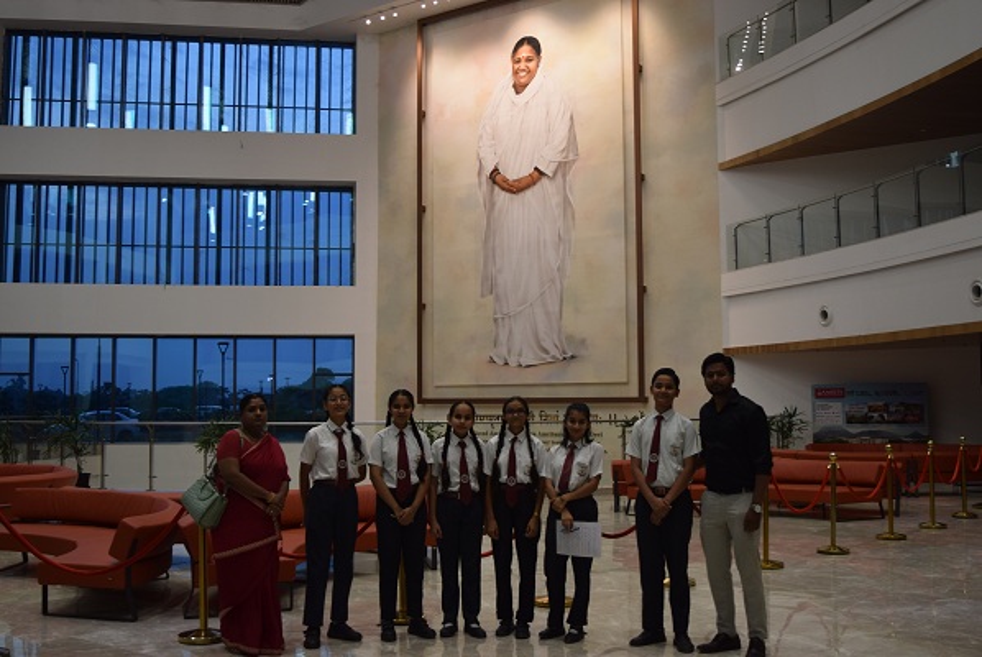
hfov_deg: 51.2
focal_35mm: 38
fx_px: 1024
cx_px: 491
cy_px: 328
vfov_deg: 35.6
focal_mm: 25
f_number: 4
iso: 400
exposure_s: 1/60
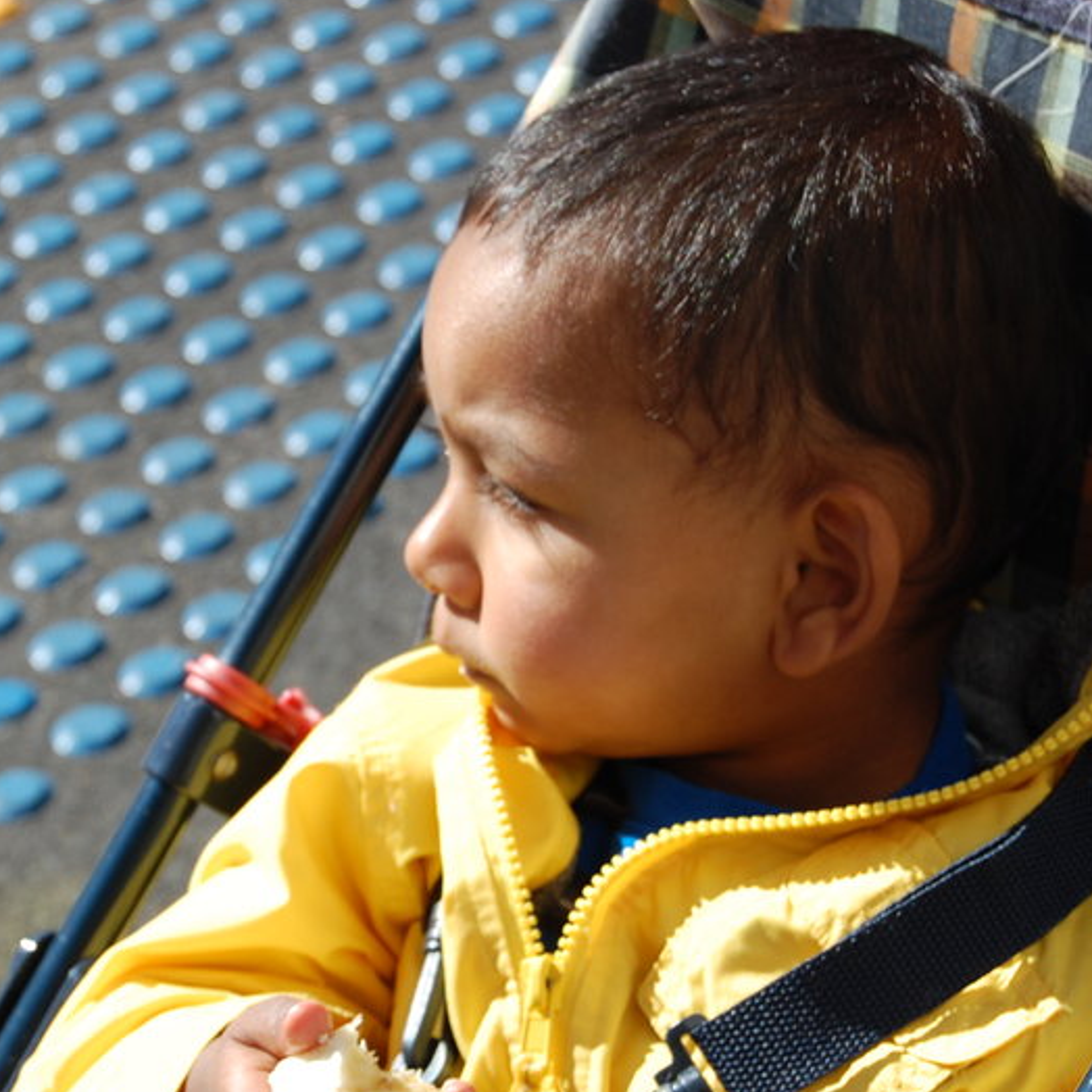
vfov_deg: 12.8
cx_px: 392
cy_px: 647
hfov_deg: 12.7
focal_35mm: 137
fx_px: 4883
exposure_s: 1/320
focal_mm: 55
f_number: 9
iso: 200
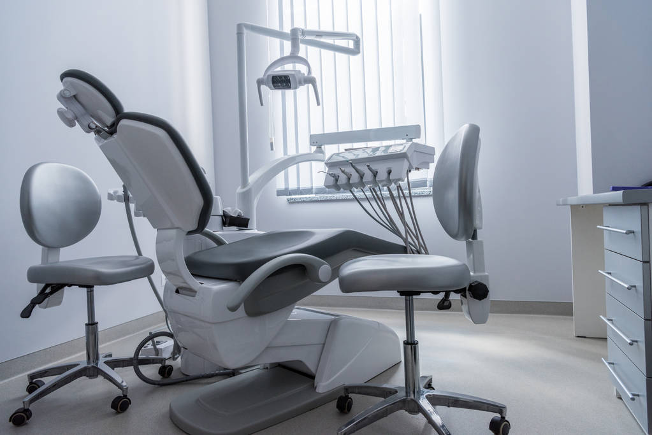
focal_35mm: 24
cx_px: 326
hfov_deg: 73.7
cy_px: 218
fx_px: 435
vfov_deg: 53.2
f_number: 5.6
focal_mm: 24
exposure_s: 1/80
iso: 800
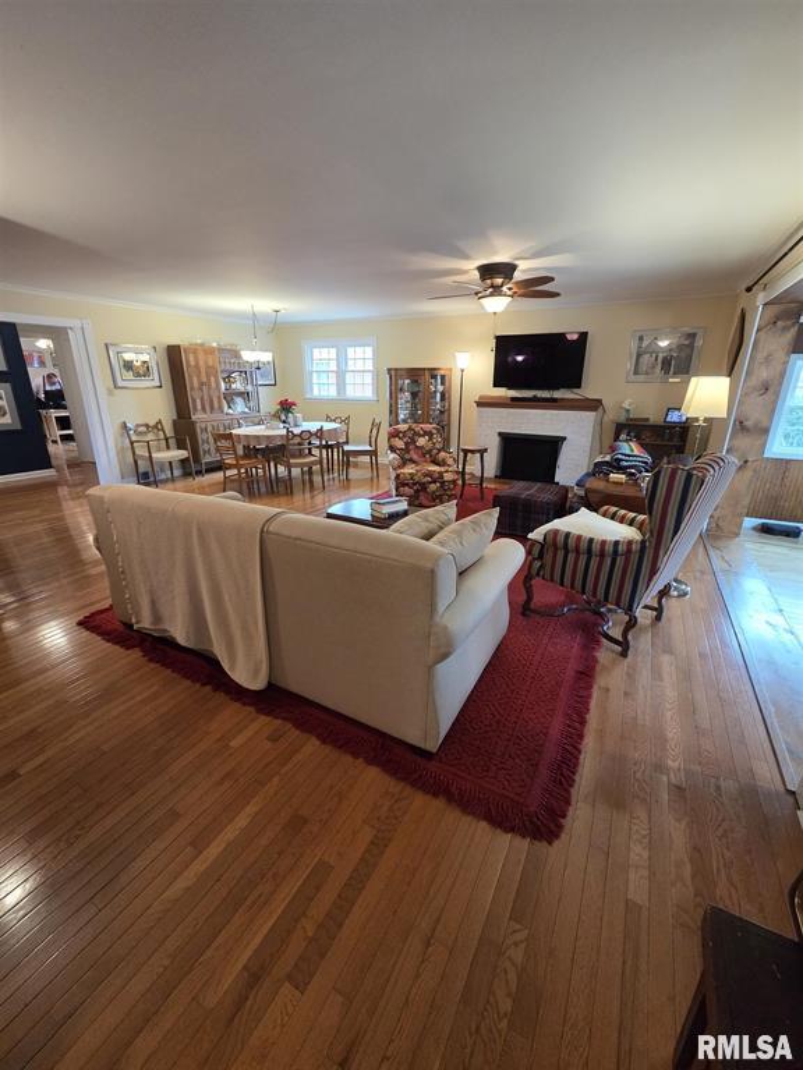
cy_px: 535
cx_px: 402
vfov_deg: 106.2
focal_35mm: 13
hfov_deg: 89.9
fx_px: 402
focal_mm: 2.2
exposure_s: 1/60
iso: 500
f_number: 2.2
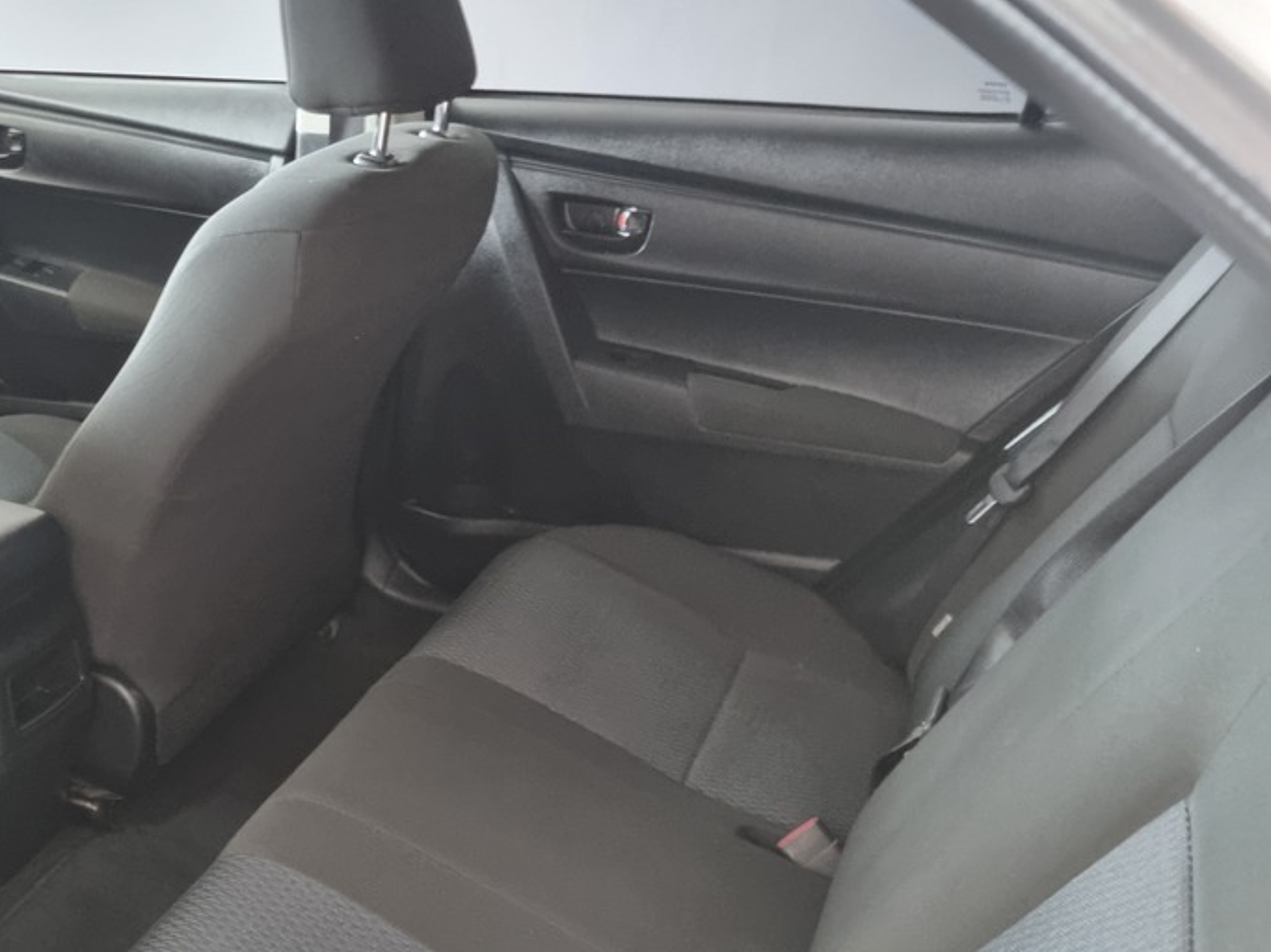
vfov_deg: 36.3
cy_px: 656
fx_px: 1432
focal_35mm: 39
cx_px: 352
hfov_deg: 46.5
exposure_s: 1/25
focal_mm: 5.4
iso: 800
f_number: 1.8
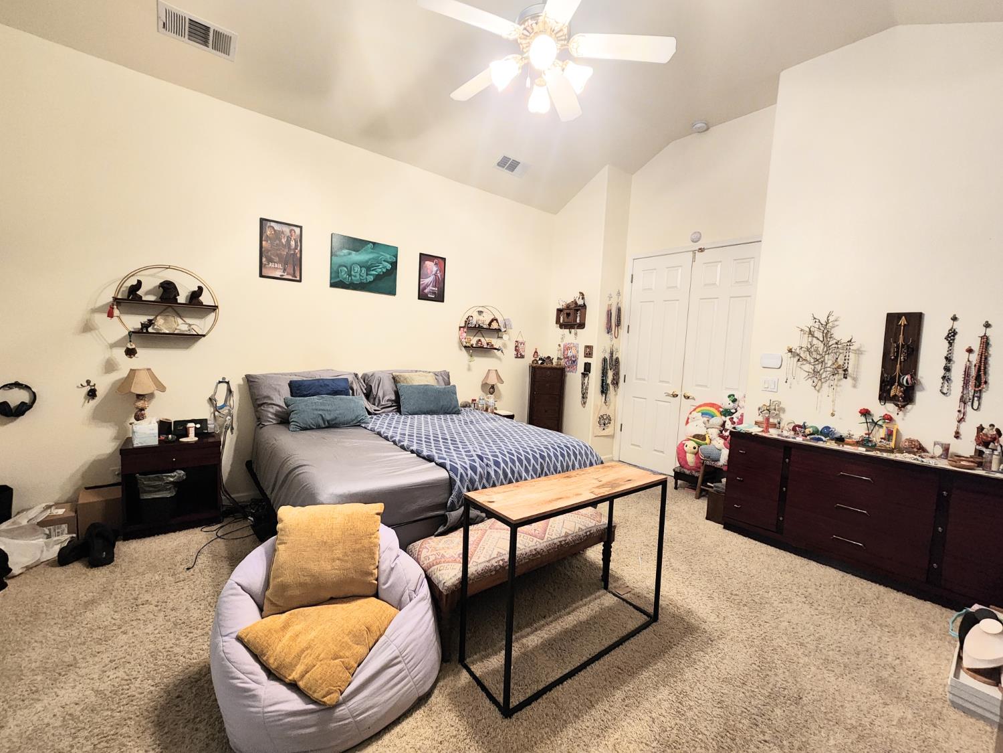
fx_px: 377
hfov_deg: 106.2
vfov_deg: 89.9
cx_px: 502
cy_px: 376
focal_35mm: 13
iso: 500
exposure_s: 1/30
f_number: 2.2
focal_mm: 2.2
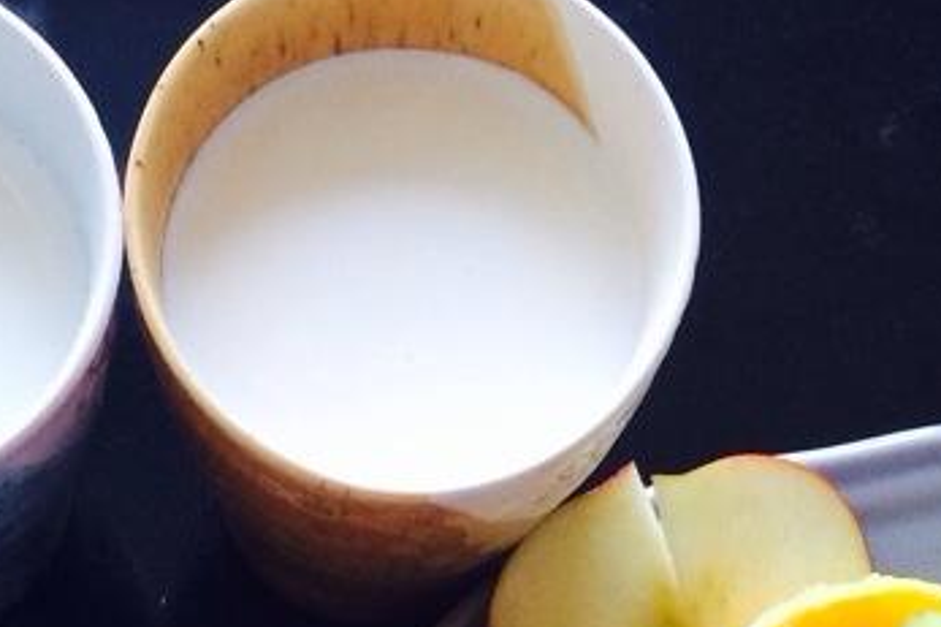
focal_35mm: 108
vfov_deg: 11.9
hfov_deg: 18.7
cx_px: 176
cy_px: 1021
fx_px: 2822
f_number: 2.2
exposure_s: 1/30
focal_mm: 4.12
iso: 125
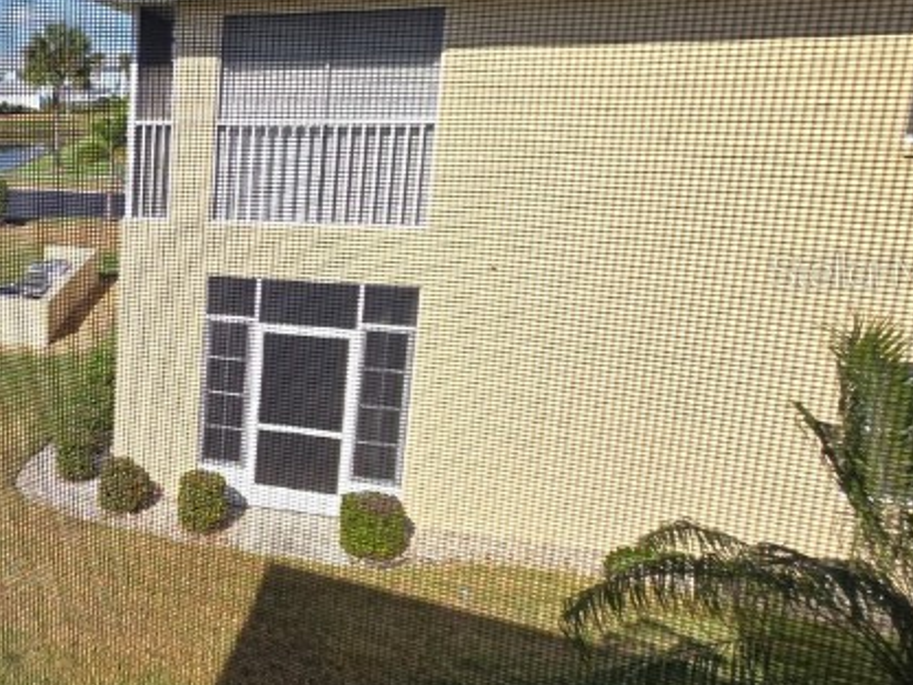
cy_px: 270
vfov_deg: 43.9
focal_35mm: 32
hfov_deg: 41.7
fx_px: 844
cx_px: -145
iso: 50
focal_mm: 2.2
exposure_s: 1/1663
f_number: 2.2
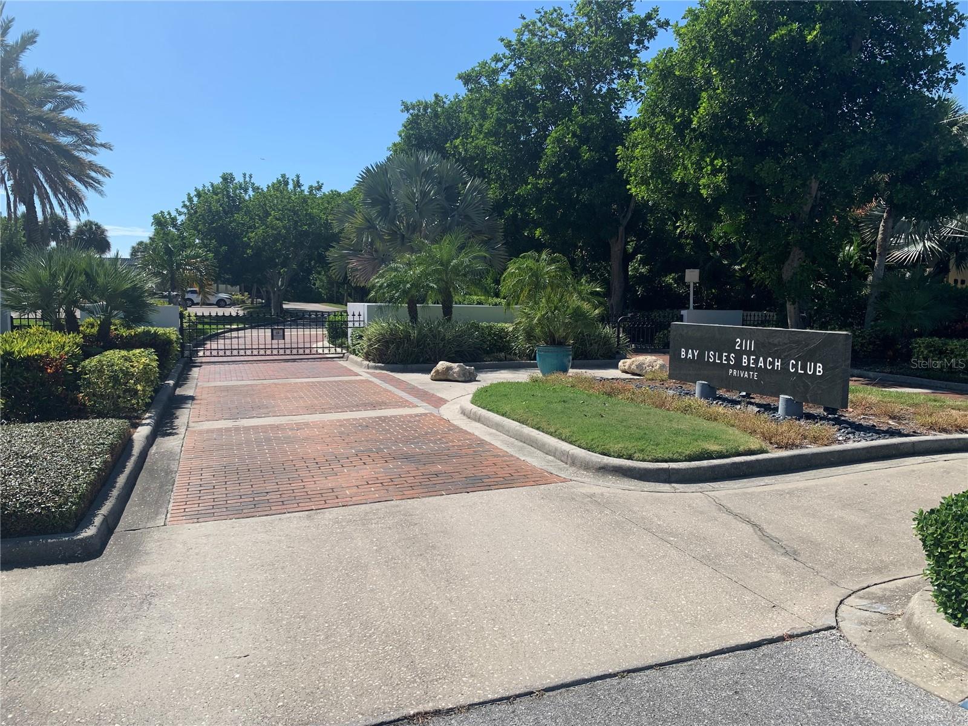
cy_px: 363
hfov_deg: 67.3
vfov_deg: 53.1
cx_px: 484
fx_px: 727
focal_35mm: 26
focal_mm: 4.25
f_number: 1.8
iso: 25
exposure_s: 1/2611
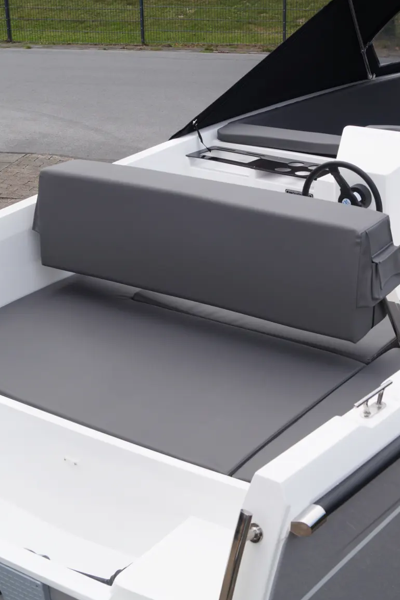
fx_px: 999
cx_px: 274
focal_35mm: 60
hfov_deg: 22.5
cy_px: 287
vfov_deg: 33.4
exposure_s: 1/320
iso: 100
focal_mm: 24
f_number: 5.6
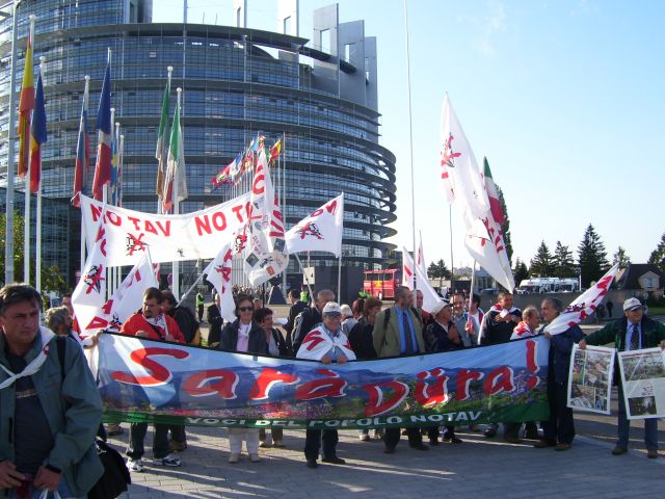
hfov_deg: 50.1
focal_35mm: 37
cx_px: 332
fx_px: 711
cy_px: 250
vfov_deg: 38.7
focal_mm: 6
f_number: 4.8
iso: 80
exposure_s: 1/250
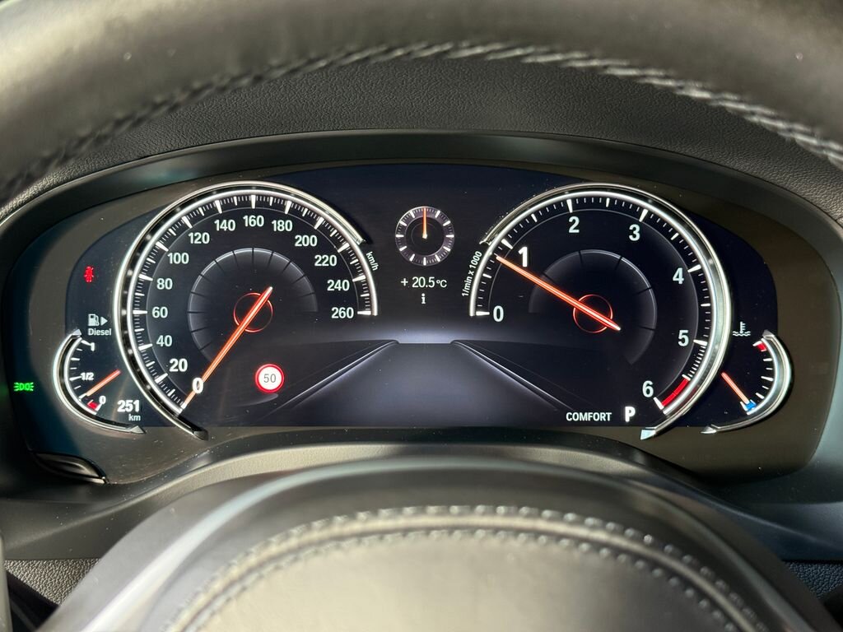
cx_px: 422
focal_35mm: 48
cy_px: 316
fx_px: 1169
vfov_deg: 30.3
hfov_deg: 39.7
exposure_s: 1/57
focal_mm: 6.76
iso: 250
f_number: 1.78
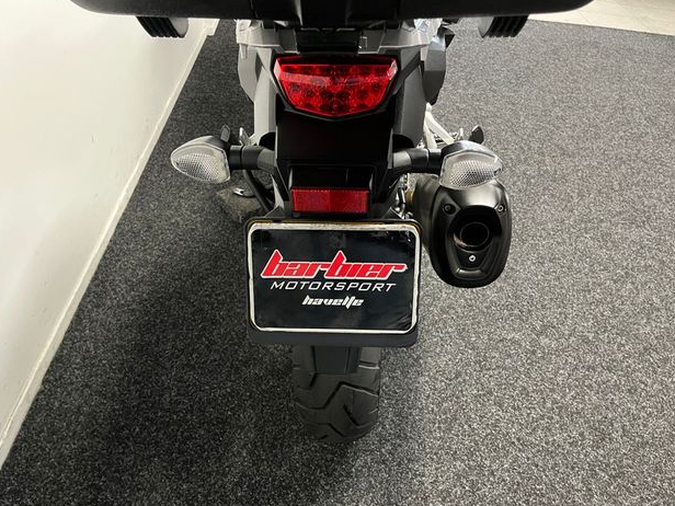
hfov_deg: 65.3
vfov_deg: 51.4
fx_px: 526
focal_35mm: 27
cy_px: 255
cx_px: 327
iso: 400
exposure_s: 1/33
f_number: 1.6
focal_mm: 5.1
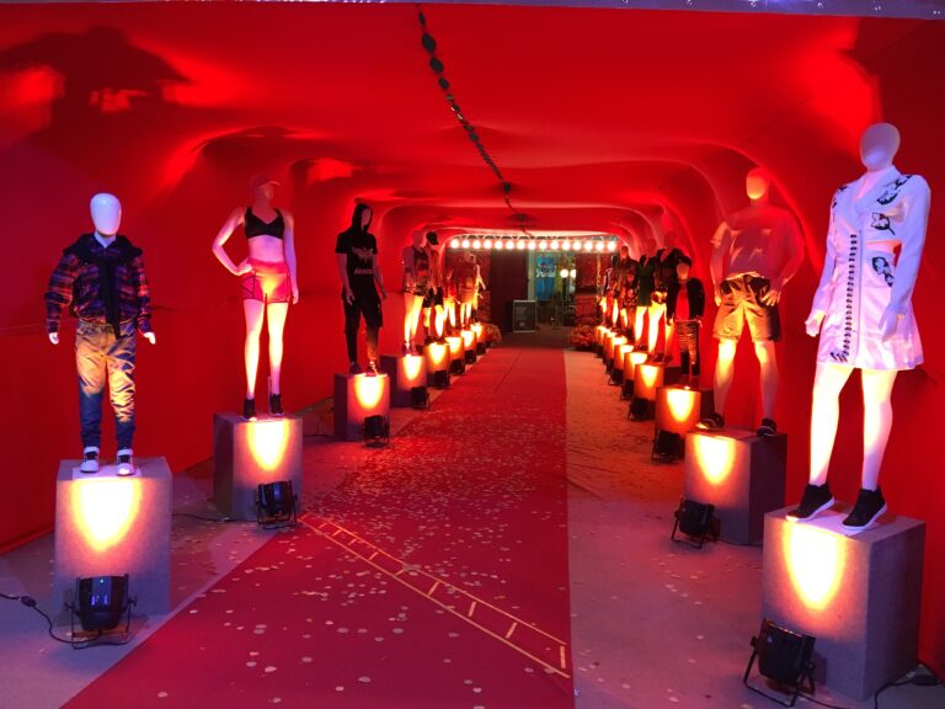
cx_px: 472
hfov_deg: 61.7
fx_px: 792
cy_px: 354
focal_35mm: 29
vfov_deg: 48.2
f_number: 2.2
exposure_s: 1/30
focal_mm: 4.15
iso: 160
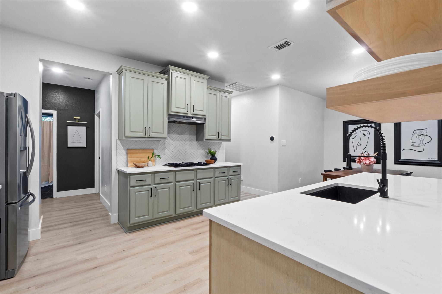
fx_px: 212
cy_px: 147
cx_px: 221
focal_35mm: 17
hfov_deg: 92.4
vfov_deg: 69.6
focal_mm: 11.5
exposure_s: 3.2
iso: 250
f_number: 13
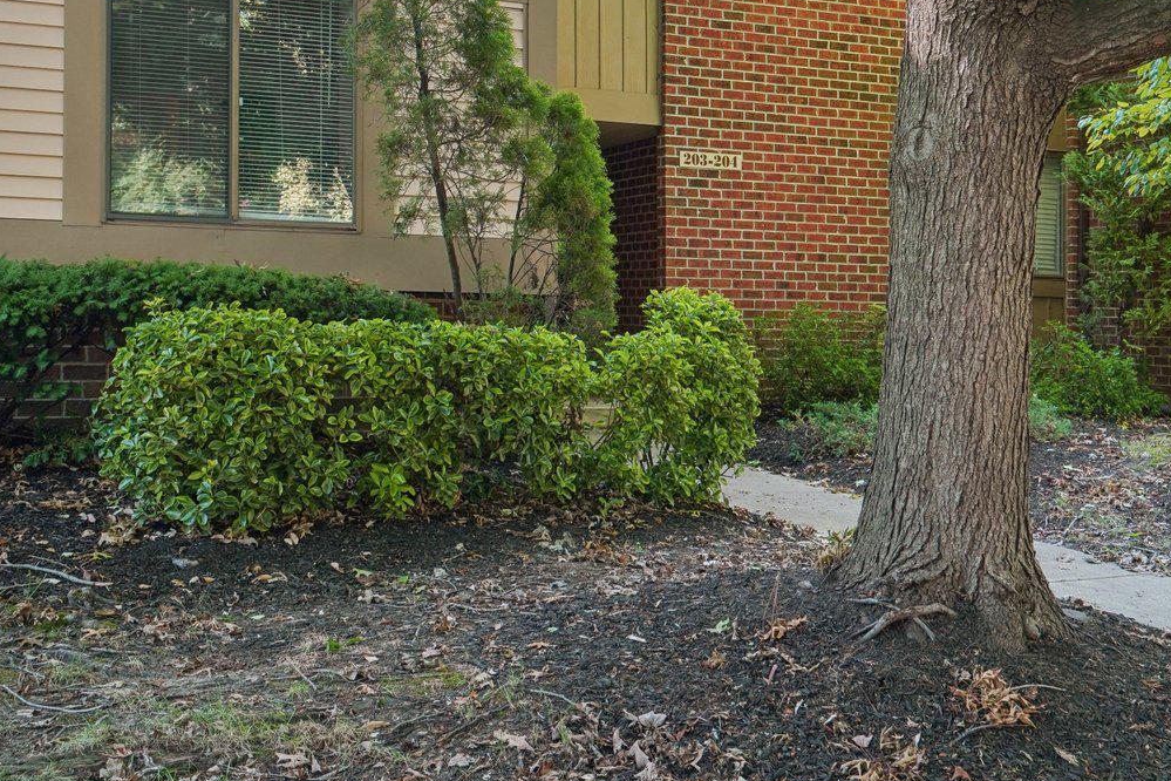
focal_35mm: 41
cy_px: 19
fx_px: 1334
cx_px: 706
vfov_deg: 30.5
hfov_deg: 47.1
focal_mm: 20
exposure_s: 1/6
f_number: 8
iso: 400
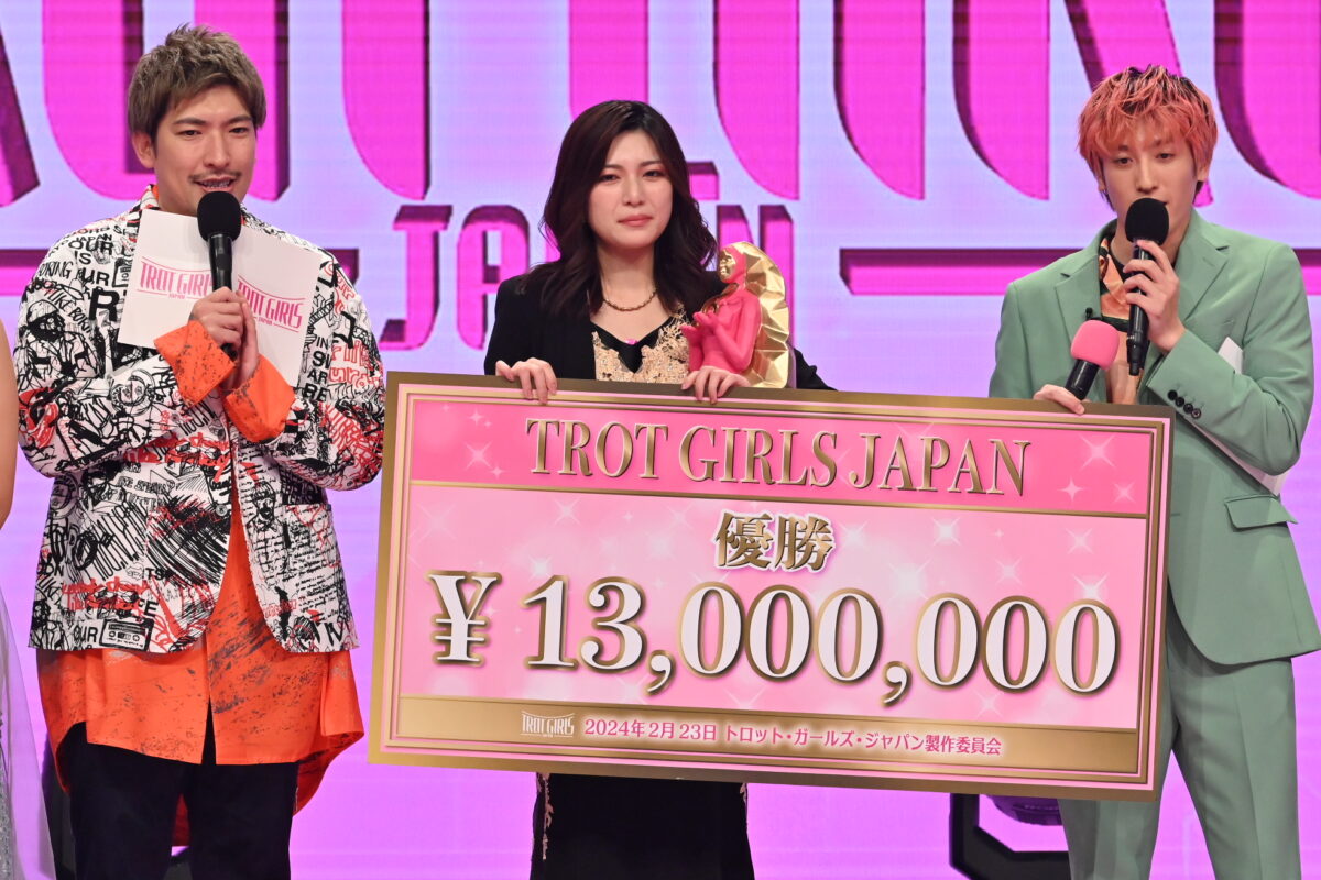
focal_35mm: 202
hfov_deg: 10.2
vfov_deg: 6.8
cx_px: 660
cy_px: 440
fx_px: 7412
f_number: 7.1
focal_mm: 135
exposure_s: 1/200
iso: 3200
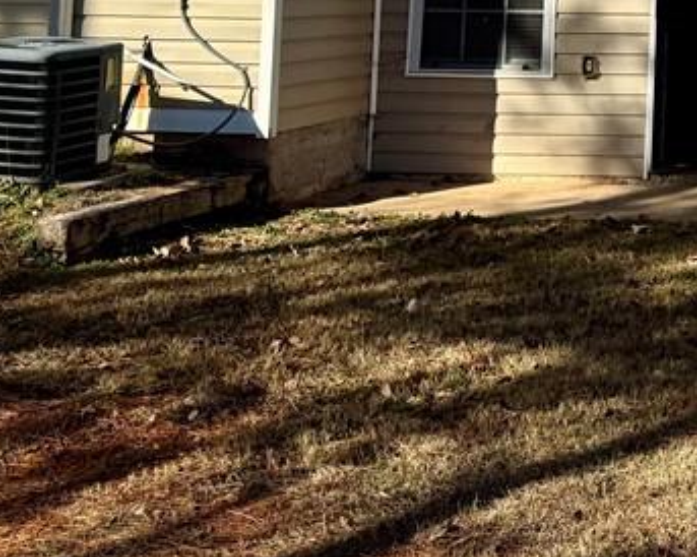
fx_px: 1443
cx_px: 896
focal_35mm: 70
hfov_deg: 24.0
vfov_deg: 20.2
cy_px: -150
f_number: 1.78
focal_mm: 6.76
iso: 80
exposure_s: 1/4310
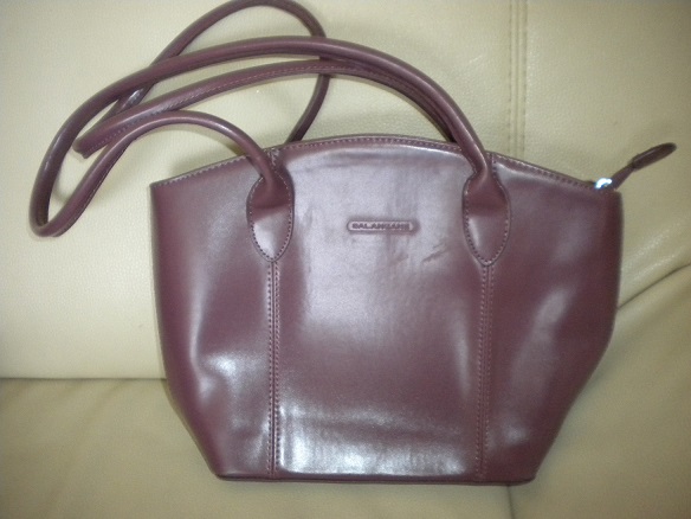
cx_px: 346
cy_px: 260
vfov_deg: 40.7
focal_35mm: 35
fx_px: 699
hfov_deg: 52.6
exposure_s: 1/30
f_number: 3.1
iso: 400
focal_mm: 6.3
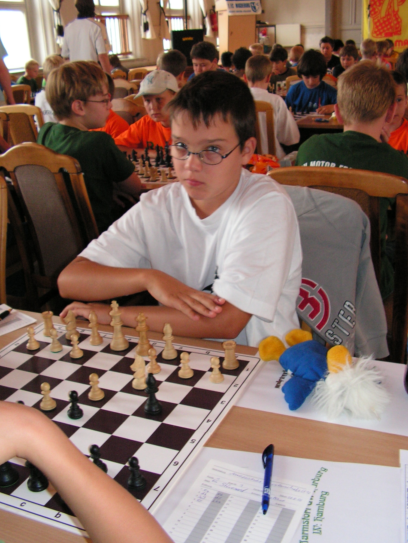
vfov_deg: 47.9
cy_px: 278
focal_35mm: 39
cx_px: 199
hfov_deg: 36.8
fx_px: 613
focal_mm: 6.4
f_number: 3.2
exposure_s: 1/40
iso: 200
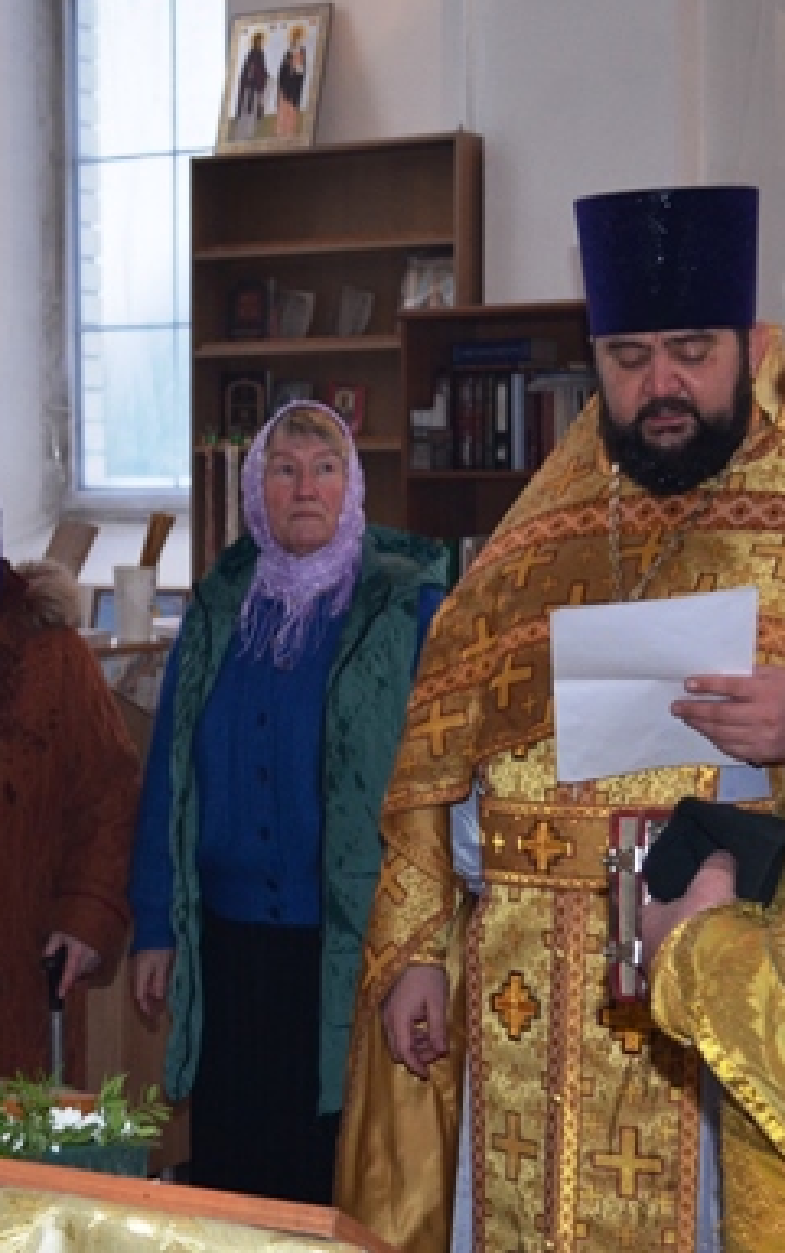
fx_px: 2599
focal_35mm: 76
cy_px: 771
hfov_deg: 17.1
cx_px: 244
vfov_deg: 27.1
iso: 560
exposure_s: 1/60
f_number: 4
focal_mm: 24
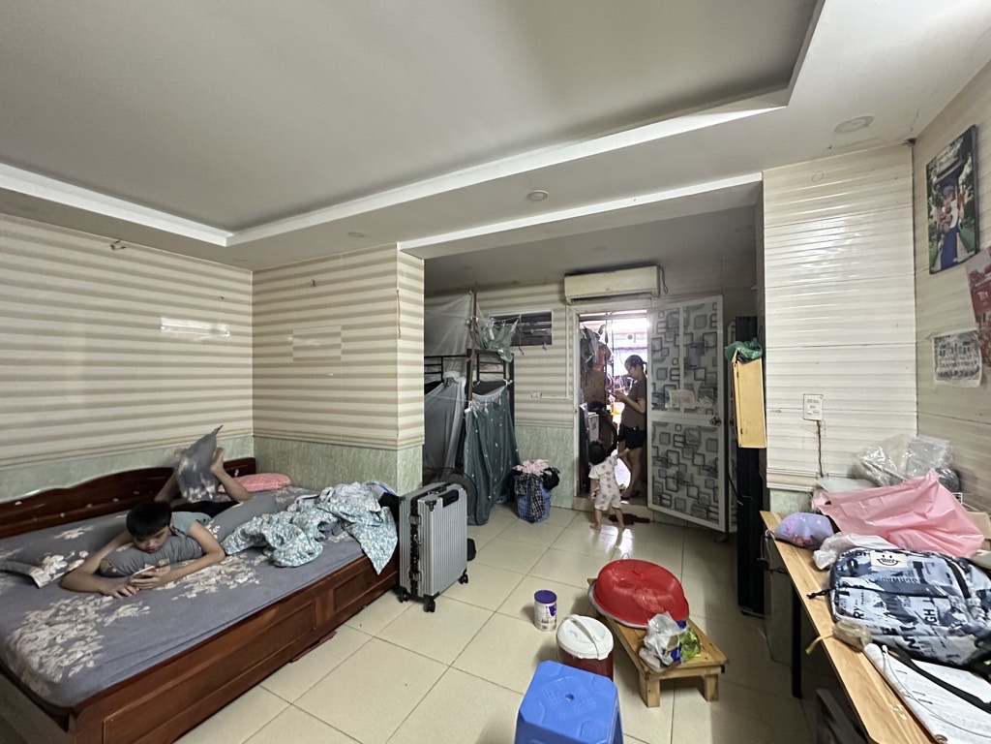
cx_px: 496
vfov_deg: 85.7
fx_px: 401
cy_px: 372
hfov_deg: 102.1
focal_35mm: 14
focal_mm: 2.22
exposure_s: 1/34
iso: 1250
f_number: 2.2
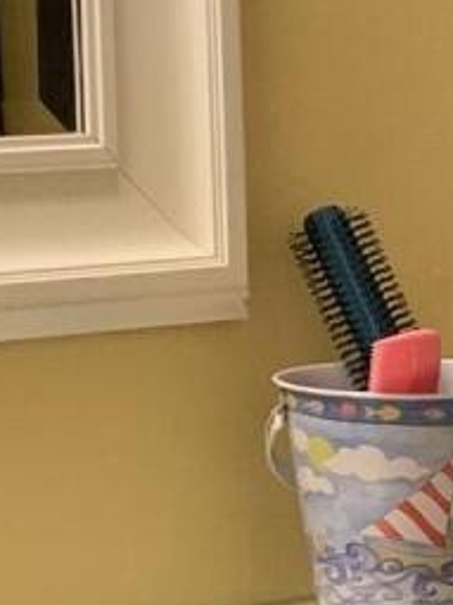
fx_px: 3562
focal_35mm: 204
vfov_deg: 9.7
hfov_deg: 7.0
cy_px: 434
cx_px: 930
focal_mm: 4.25
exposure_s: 1/60
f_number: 1.8
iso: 80
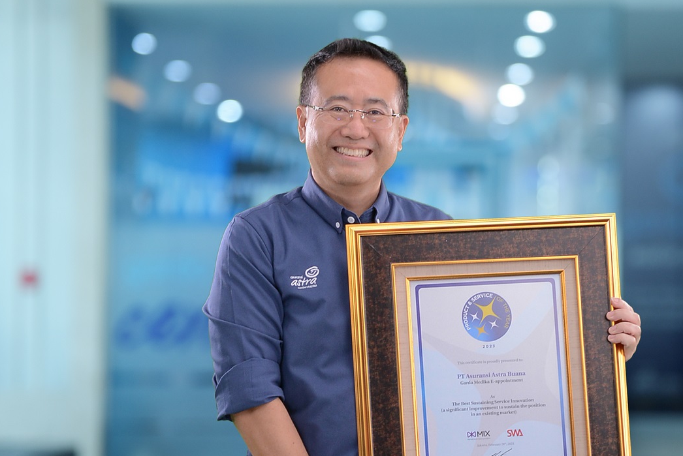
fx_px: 1443
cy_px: 267
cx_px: 423
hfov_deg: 26.6
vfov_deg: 18.0
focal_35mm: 76
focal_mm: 55
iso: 1000
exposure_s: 1/320
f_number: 2.8
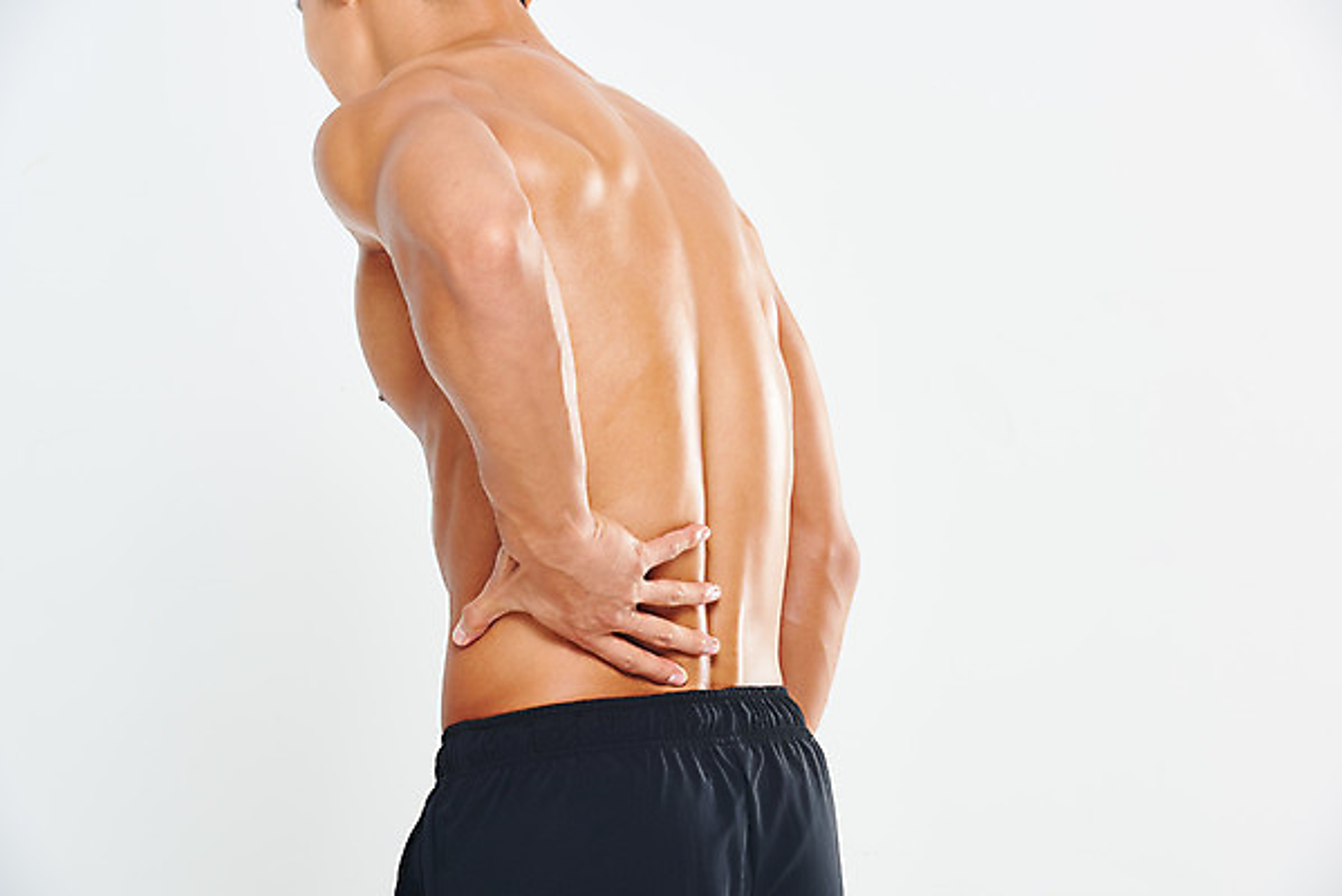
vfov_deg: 6.9
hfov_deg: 10.3
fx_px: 7459
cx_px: 671
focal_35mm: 200
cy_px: 448
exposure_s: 1/125
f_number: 14
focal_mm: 200
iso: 100
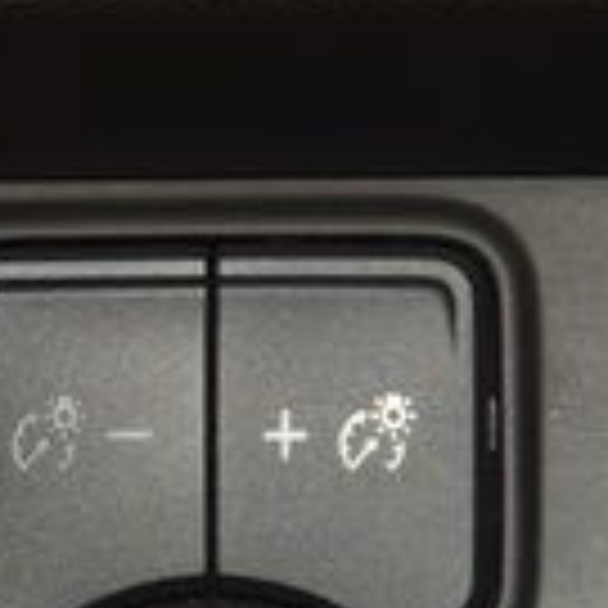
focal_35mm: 424
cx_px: -279
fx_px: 8426
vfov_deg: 4.1
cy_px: 511
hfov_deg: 4.1
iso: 100
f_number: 8
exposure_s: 1/125
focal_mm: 70
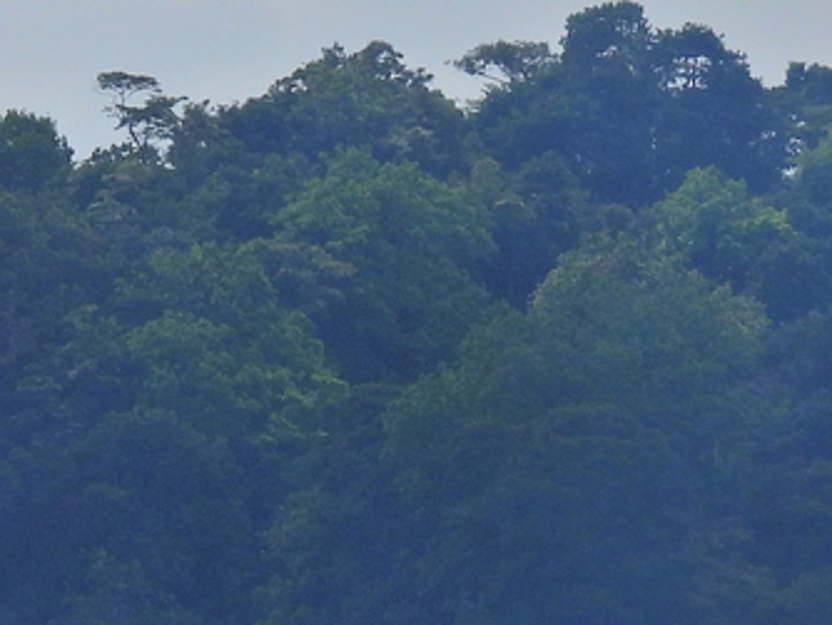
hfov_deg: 2.8
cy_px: 538
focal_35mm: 708
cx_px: -35
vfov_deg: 2.1
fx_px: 17029
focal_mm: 33
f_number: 5
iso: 100
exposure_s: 1/2000
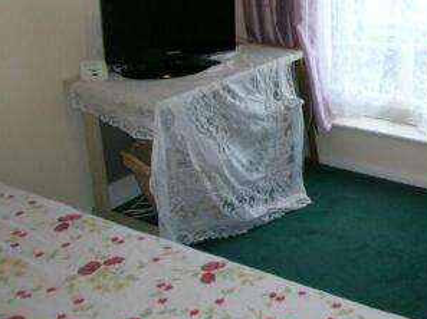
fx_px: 678
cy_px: 73
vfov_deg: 26.1
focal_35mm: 55
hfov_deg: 32.7
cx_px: 406
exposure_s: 1/154
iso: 200
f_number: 4
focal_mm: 5.8
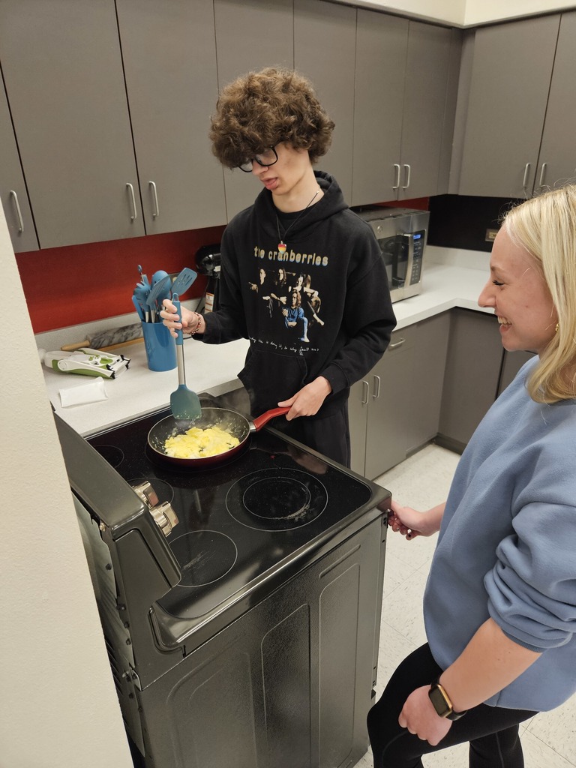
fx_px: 510
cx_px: 288
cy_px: 384
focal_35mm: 23
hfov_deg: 58.9
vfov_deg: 73.9
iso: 200
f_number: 1.8
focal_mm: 5.4
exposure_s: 1/120
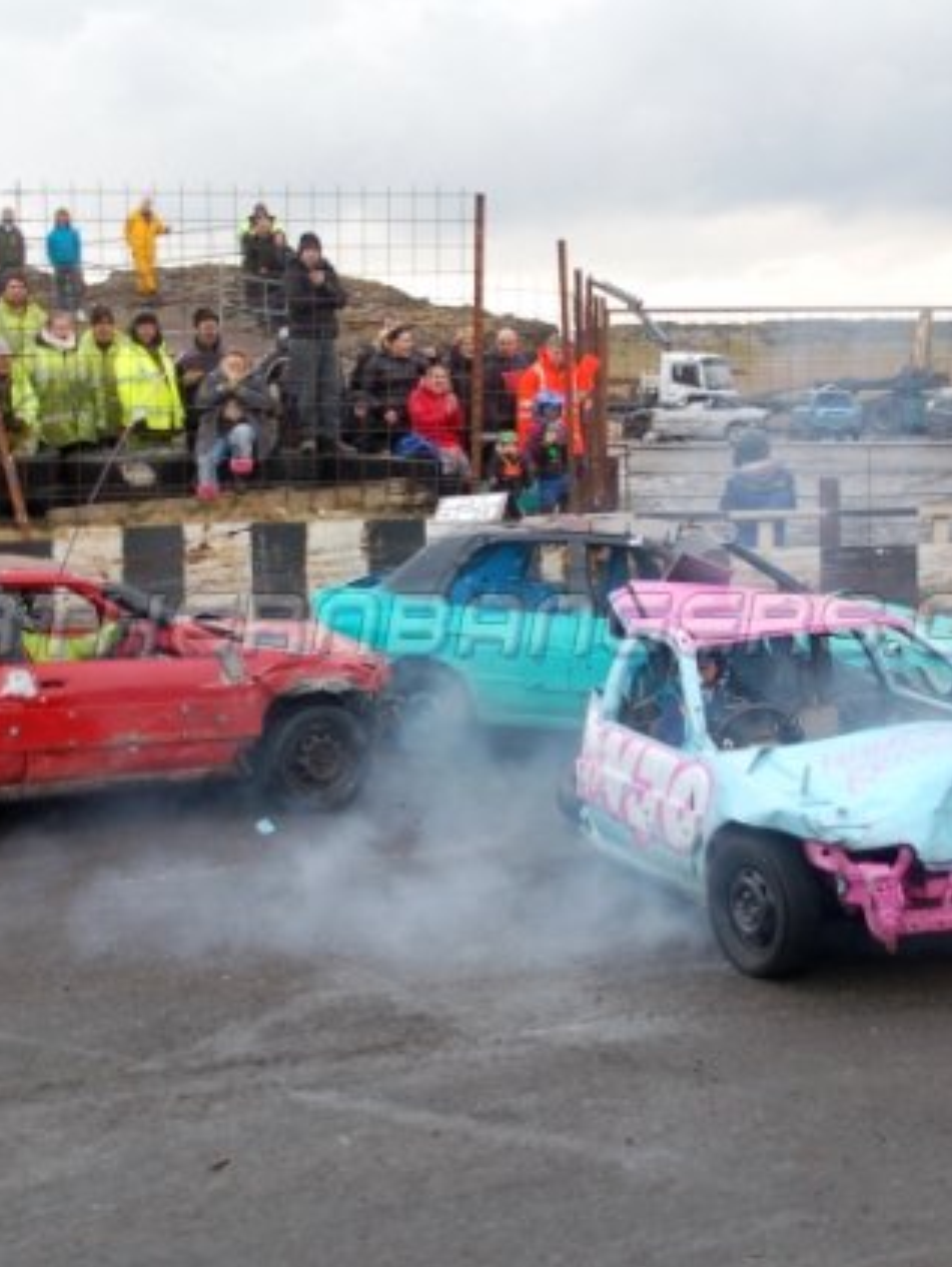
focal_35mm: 68
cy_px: 634
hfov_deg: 21.7
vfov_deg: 28.7
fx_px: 2481
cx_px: 405
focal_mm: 31
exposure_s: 1/640
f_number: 4.5
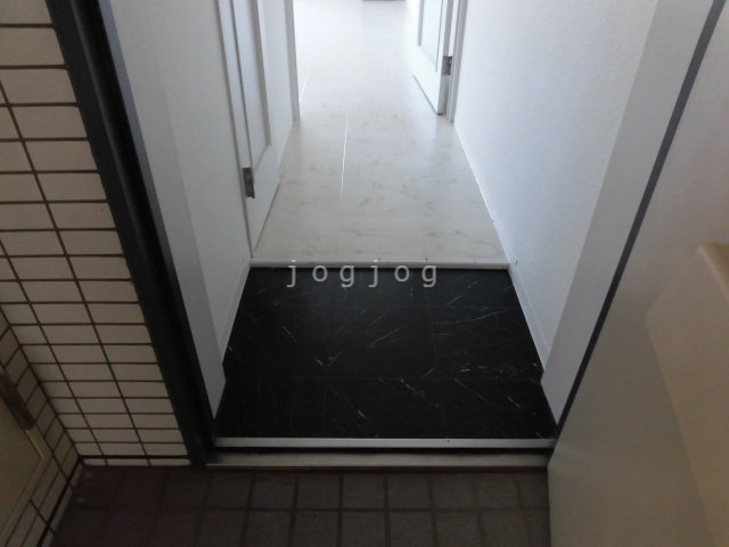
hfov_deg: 71.6
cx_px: 364
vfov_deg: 56.8
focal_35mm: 24
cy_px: 274
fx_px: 505
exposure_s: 1/30
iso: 320
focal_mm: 4.3
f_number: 3.1
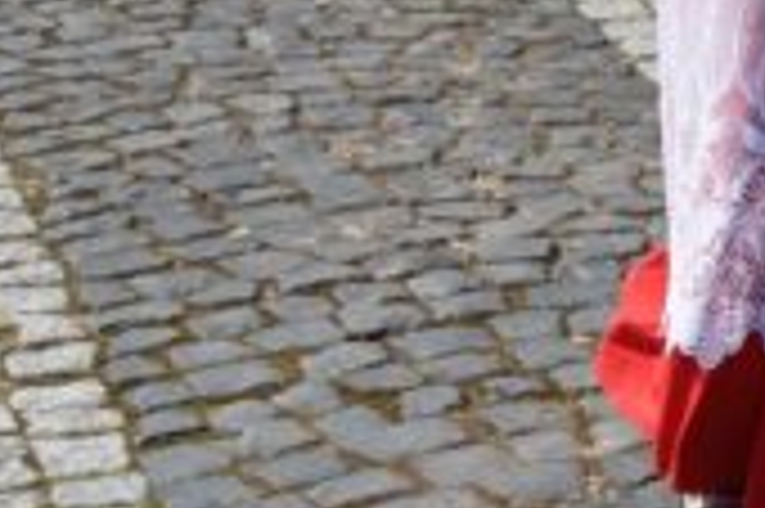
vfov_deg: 7.2
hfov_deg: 10.5
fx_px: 3944
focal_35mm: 186
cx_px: 1305
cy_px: -351
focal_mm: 35
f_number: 9
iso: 200
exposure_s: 1/320
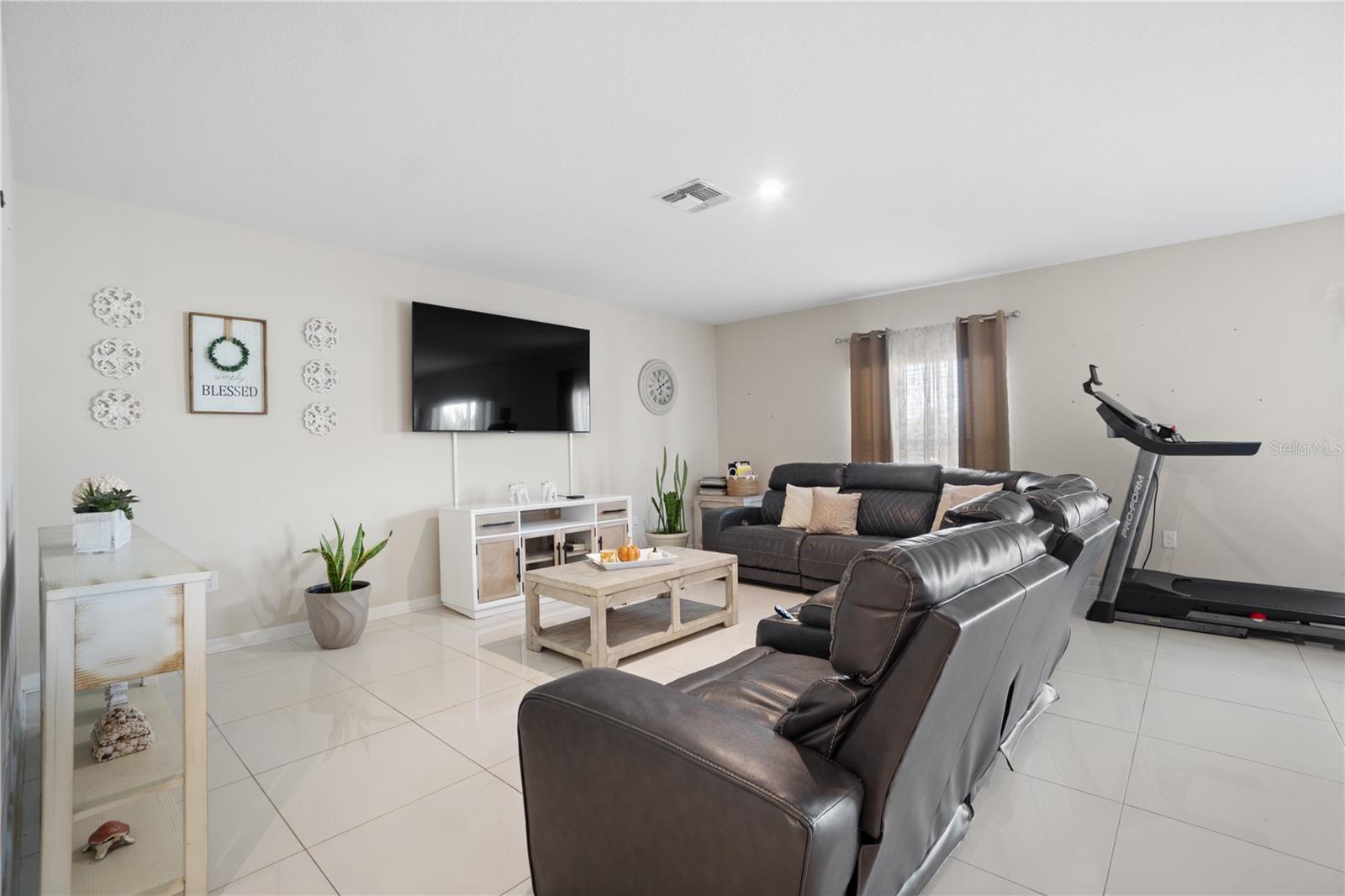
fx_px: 560
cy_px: 448
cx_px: 672
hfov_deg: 100.4
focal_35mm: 15
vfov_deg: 77.3
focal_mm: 10
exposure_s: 3.2
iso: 100
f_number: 8
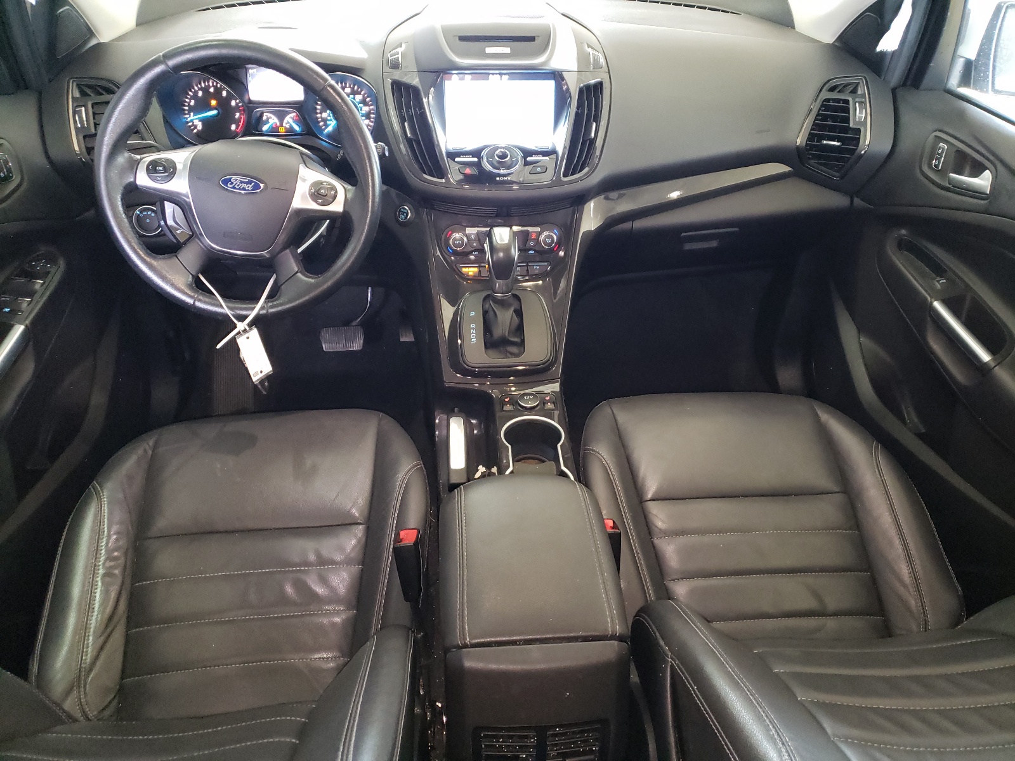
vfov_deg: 53.1
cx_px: 508
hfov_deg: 67.3
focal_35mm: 26
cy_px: 380
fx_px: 762
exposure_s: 1/24
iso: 496
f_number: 1.5
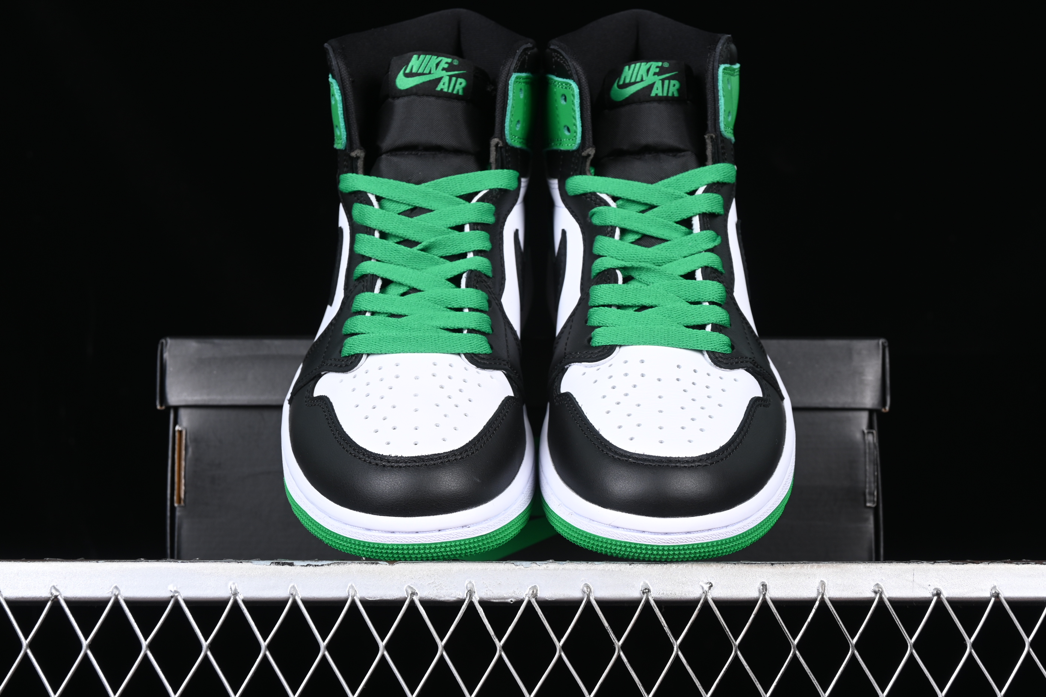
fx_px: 2179
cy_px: 348
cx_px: 523
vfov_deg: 18.2
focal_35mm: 75
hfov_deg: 27.0
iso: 160
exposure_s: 1/80
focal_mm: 50
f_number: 7.1
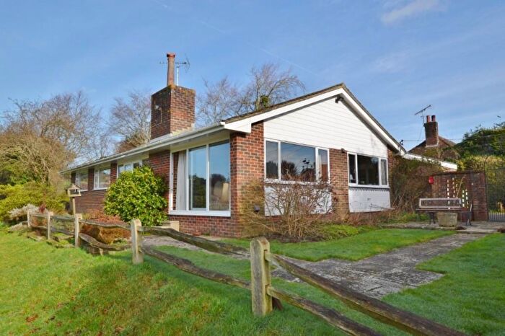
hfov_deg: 73.8
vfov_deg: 53.1
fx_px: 336
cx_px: 252
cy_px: 168
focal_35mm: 24
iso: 100
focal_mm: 16
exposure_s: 1/250
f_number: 8
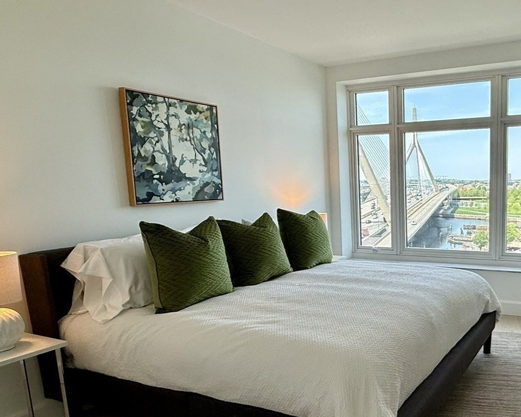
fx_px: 447
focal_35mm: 29
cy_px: 251
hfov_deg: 55.6
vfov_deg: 49.6
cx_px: 426
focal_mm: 2.22
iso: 64
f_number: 2.2
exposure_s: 1/246
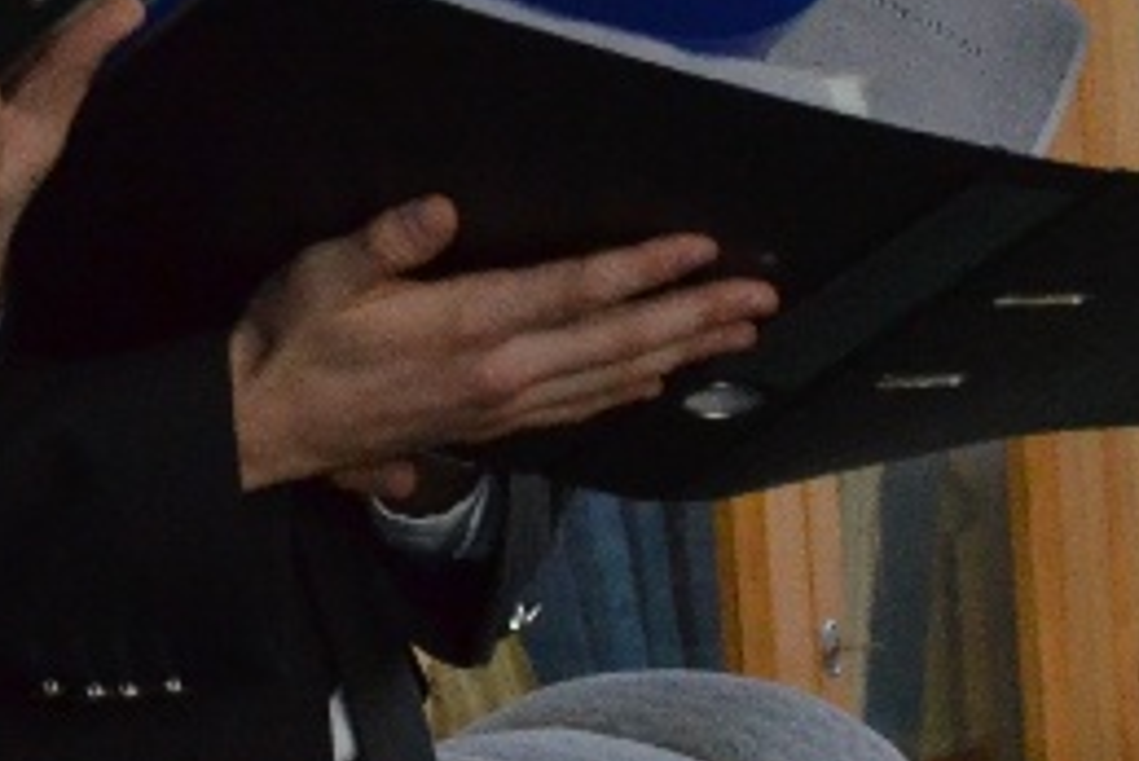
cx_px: -1209
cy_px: -88
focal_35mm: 520
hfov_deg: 3.9
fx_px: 16471
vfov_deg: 2.6
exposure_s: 1/100
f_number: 5.3
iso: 2500
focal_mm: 75
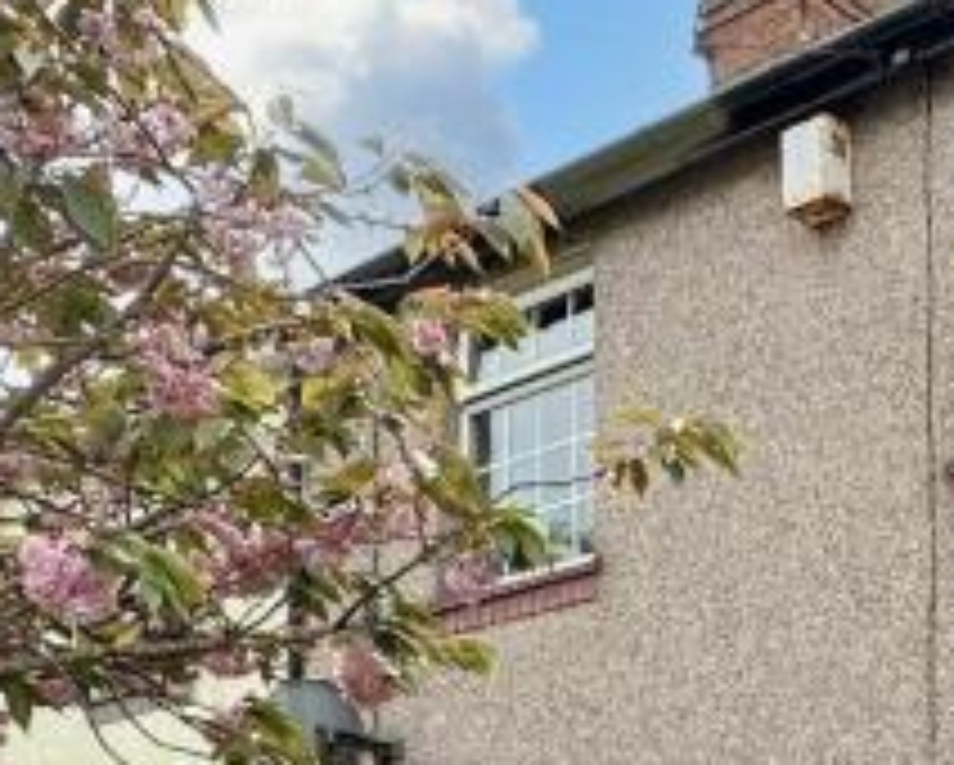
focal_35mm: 66
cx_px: 1022
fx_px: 1865
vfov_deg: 21.1
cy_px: 986
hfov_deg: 26.6
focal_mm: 2.2
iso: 40
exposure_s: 1/525
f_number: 2.2
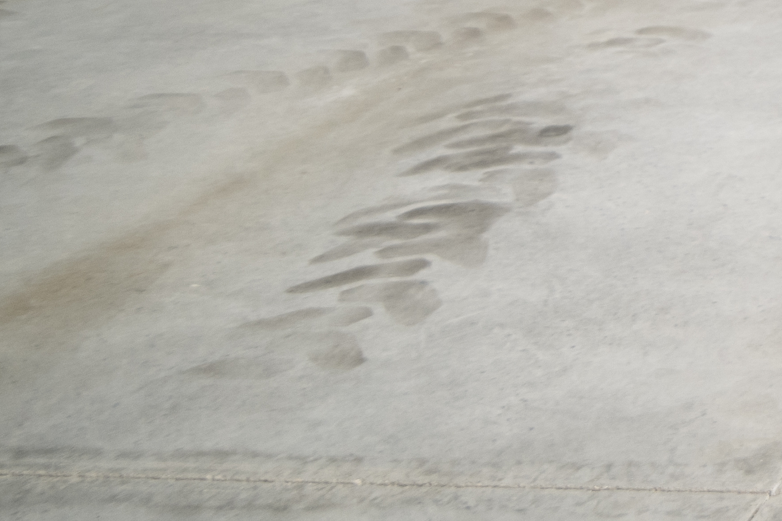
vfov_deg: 14.3
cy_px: -600
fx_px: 1629
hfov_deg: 17.5
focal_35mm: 75
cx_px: 1630
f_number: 2.8
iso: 200
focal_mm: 16
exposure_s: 1/800
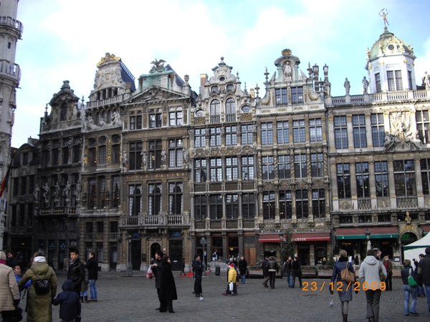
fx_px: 472
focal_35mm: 38
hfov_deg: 49.0
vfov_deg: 37.7
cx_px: 215
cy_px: 161
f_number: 2.8
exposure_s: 1/250
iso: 64
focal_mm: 7.9
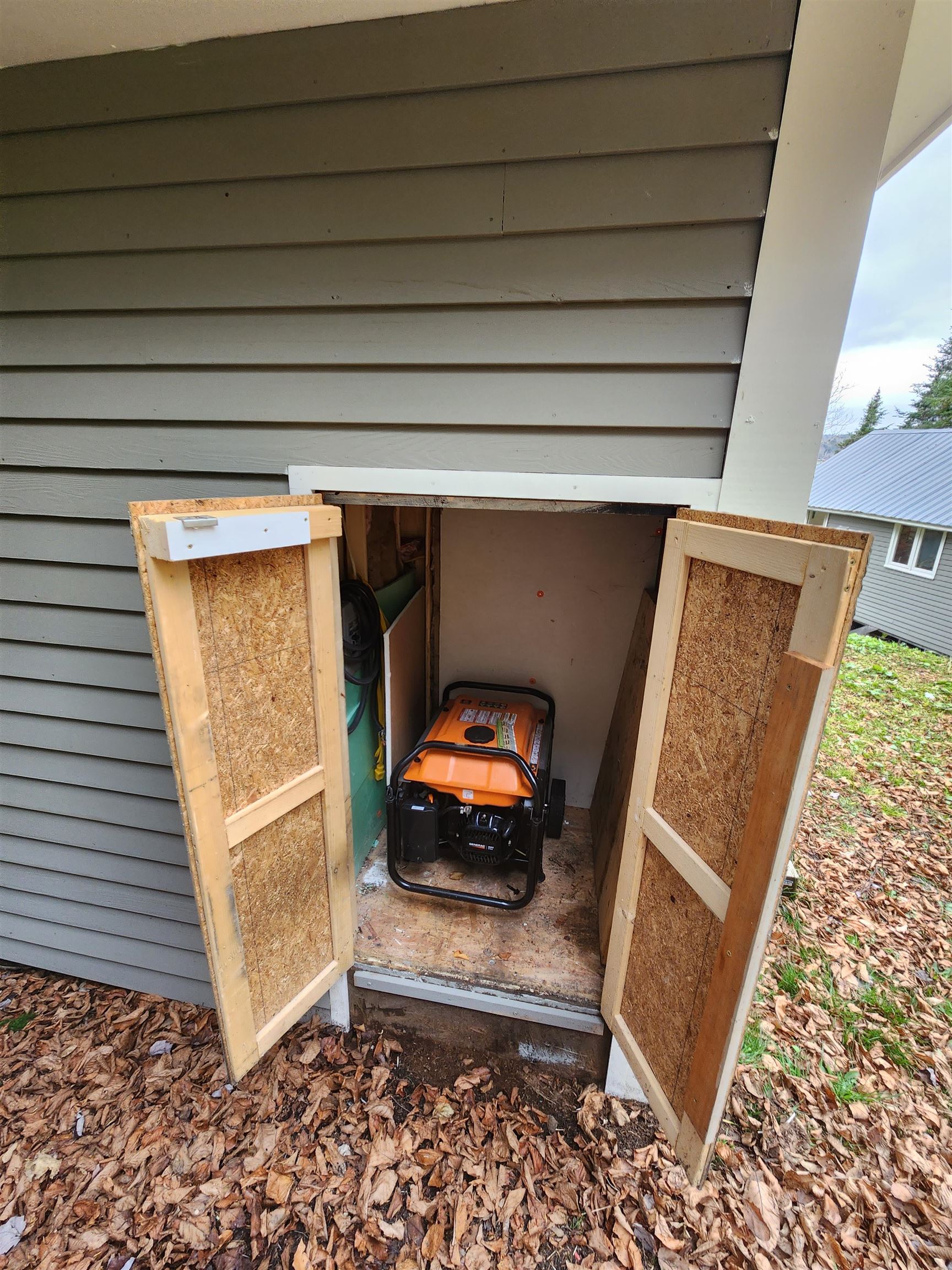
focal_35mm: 13
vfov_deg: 106.2
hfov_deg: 89.9
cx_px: 476
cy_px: 635
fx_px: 477
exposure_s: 1/60
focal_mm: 2.2
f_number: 2.2
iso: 160
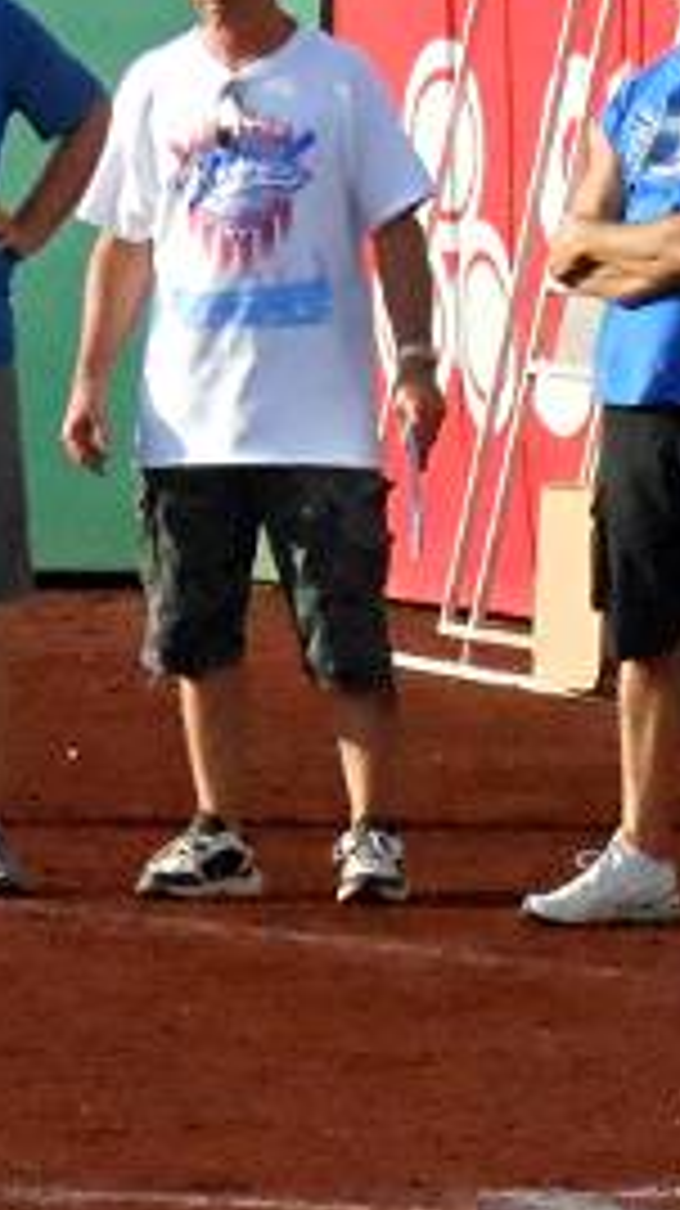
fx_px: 19424
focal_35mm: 605
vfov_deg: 3.6
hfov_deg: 2.0
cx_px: 1351
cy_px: 520
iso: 800
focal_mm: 29.8
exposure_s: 1/1500
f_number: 5.5
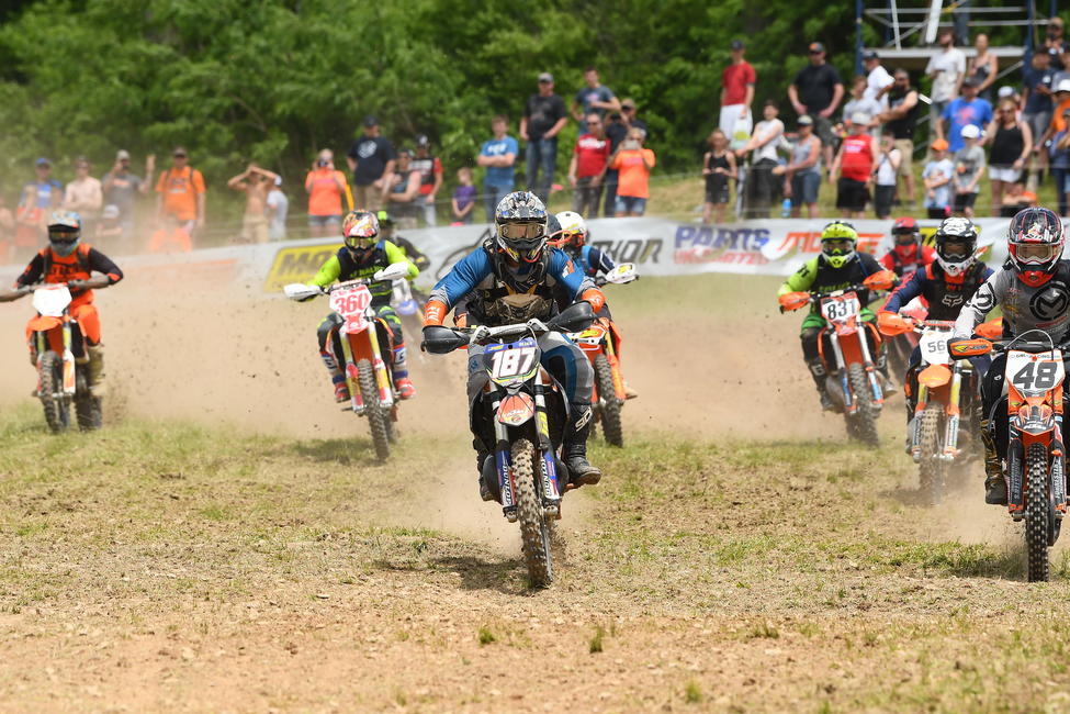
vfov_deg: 5.4
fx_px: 7579
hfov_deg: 8.1
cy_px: 357
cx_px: 535
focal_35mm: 255
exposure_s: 1/1600
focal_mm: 170
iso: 200
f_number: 4.5
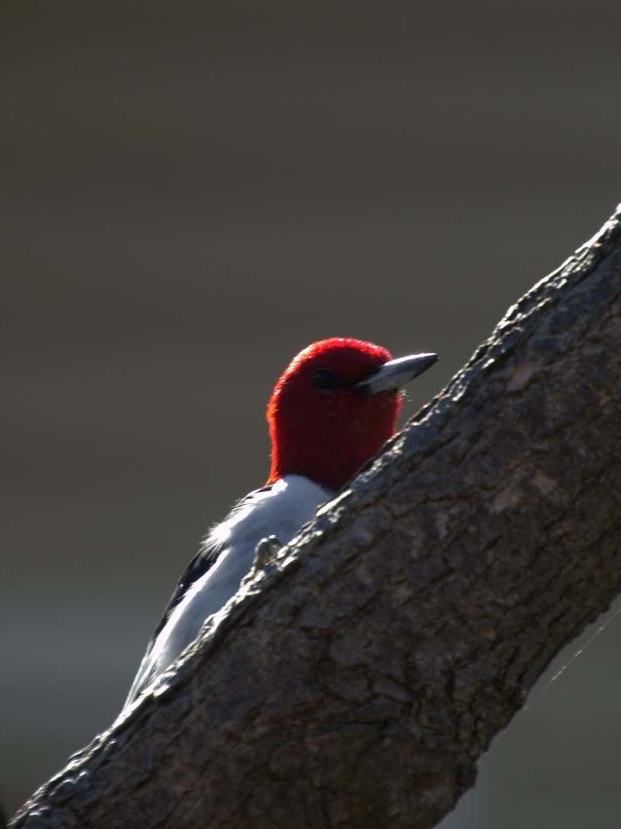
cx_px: 333
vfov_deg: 2.1
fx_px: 22925
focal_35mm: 958
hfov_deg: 1.6
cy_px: 377
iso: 100
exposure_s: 1/50
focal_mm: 400
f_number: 6.3
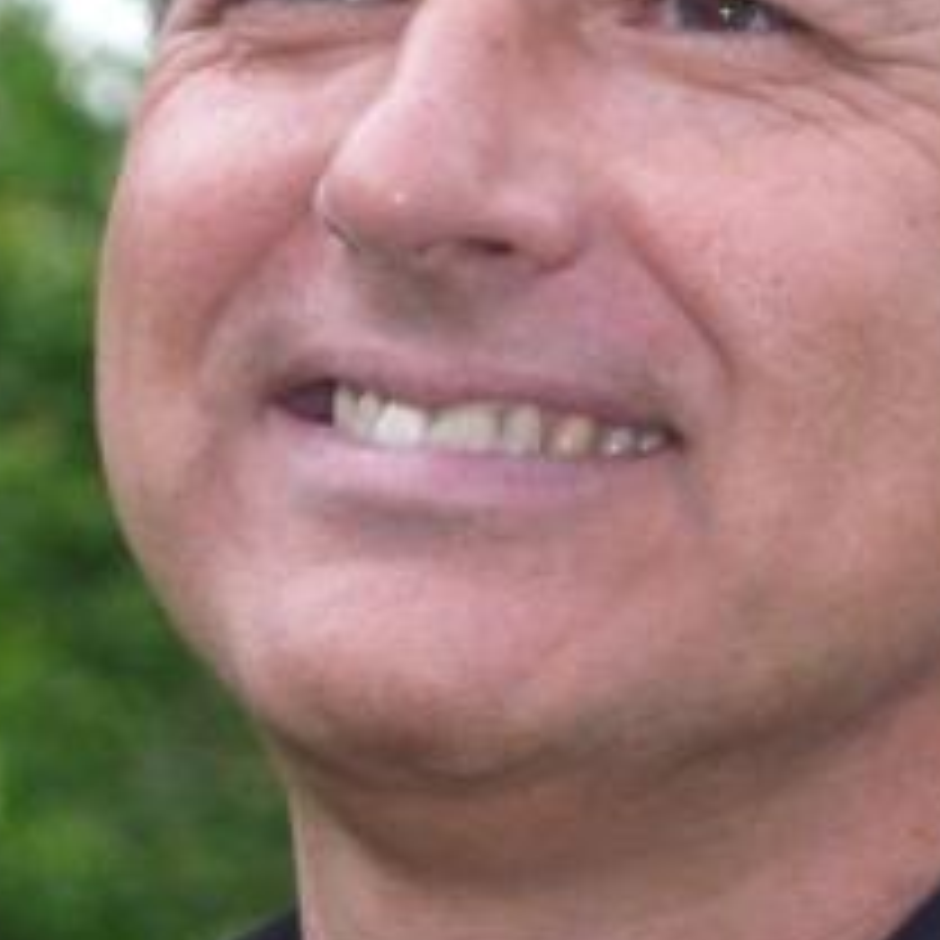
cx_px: 576
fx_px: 16314
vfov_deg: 3.3
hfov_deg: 3.3
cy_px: 211
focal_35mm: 531
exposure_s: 1/60
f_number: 4.9
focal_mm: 47
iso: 400
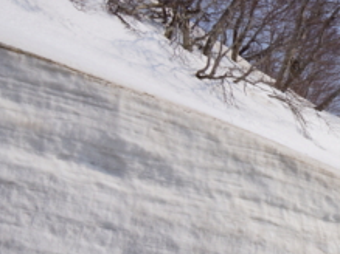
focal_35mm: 95
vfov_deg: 15.3
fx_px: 933
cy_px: 250
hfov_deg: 17.7
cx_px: 562
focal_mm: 18
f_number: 13
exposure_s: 1/250
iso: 100
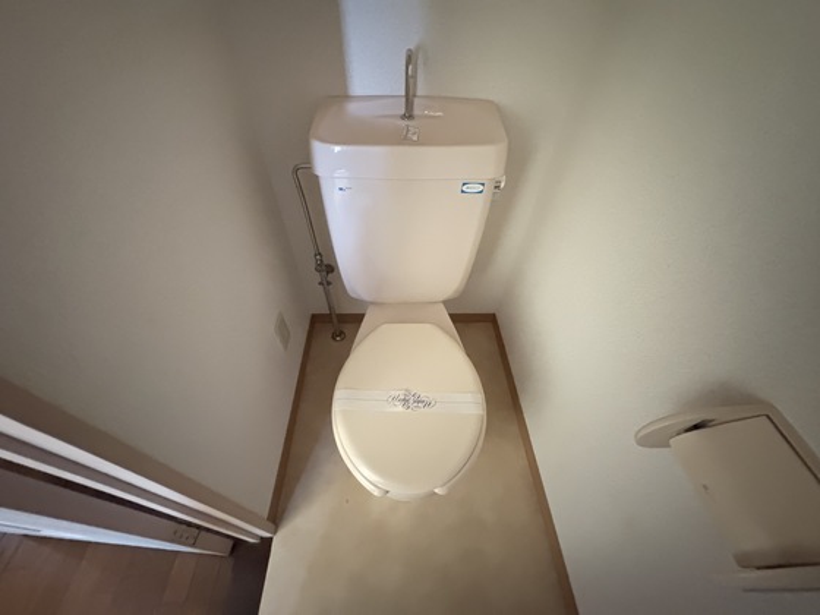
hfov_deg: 102.1
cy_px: 308
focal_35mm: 14
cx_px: 410
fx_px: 332
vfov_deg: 85.7
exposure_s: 1/15
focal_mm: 2.22
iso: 3200
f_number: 2.2
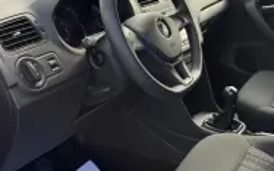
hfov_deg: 40.9
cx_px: 163
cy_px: 102
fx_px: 366
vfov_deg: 26.3
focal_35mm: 49
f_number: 1.78
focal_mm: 6.76
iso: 80
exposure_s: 1/374
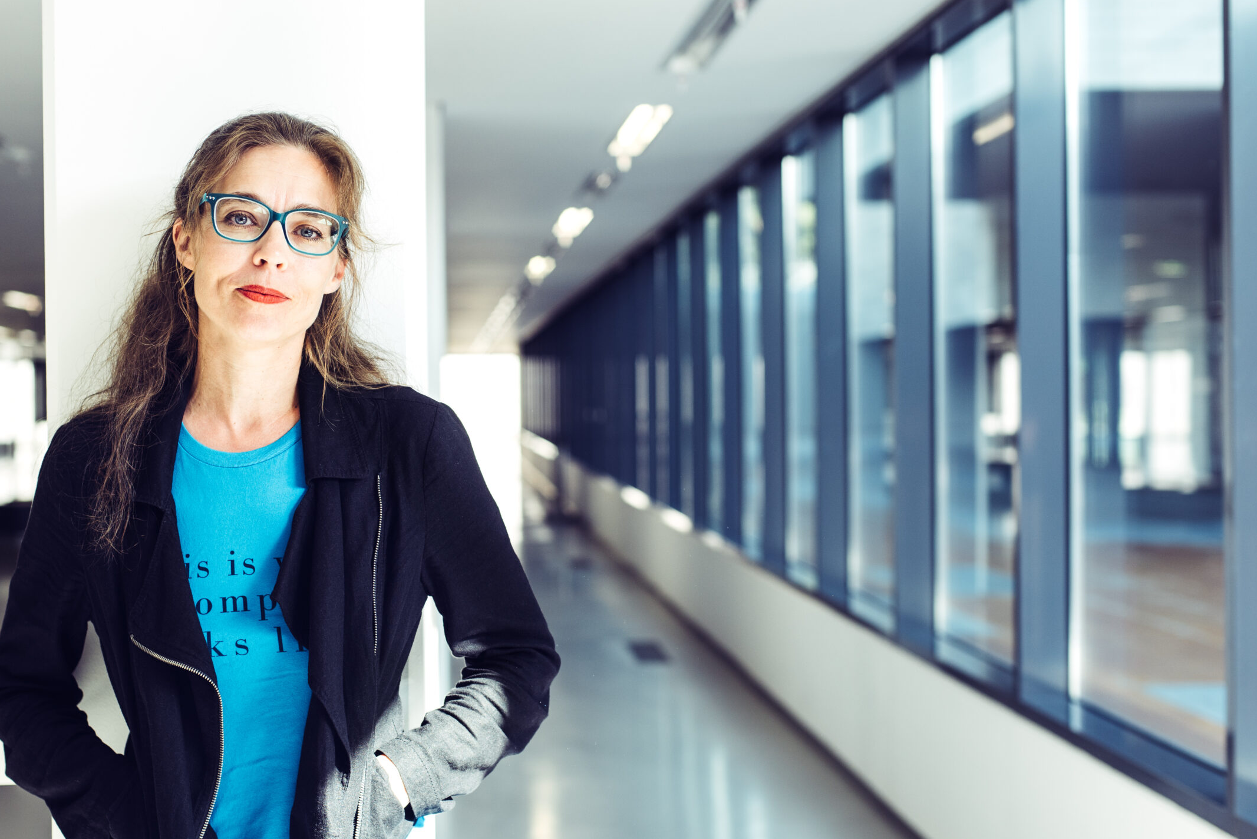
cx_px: 543
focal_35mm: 60
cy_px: 430
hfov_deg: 33.3
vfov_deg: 22.6
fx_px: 2096
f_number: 4
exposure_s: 1/250
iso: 100
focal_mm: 50
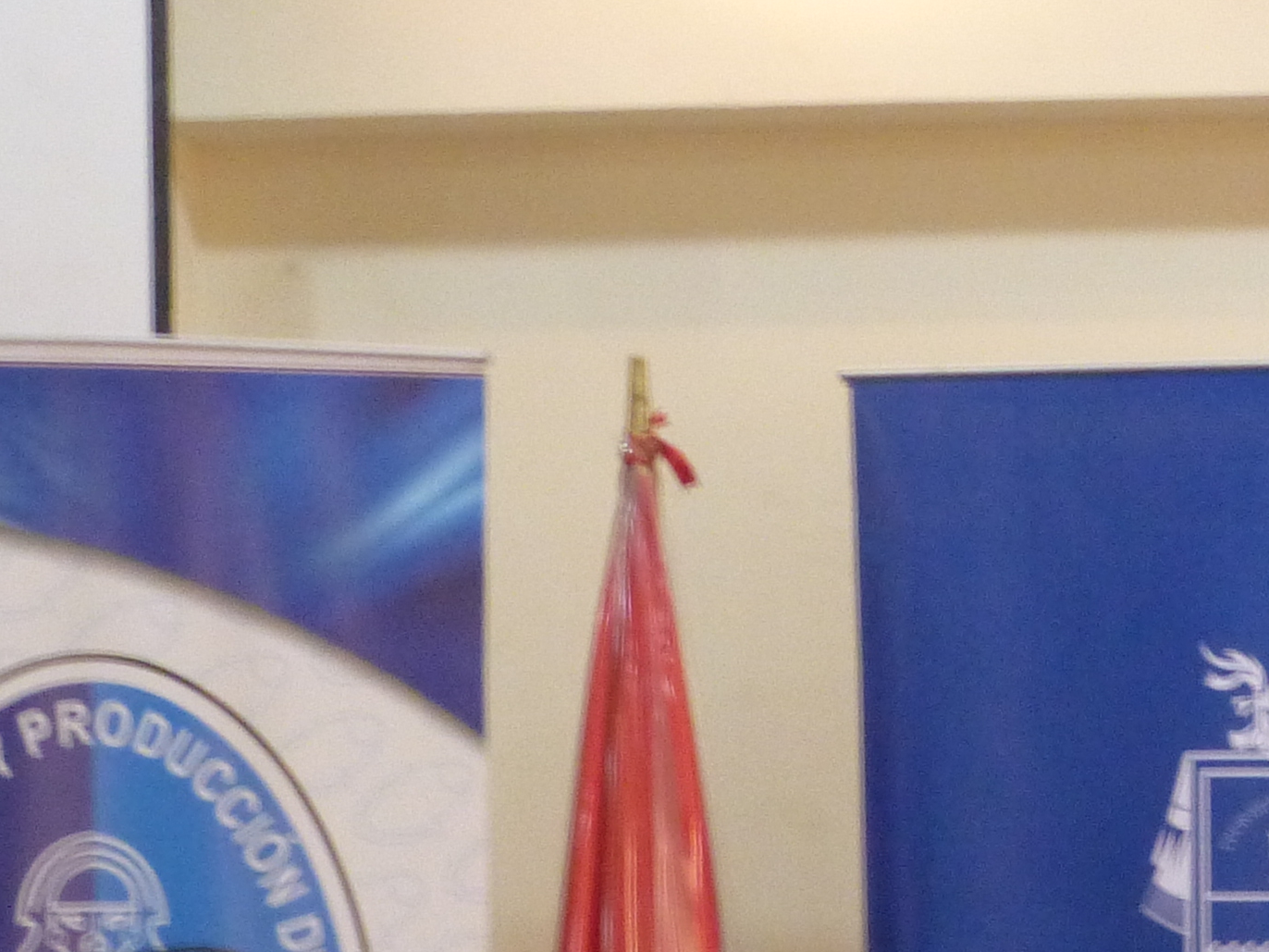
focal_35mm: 170
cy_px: 1302
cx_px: 1367
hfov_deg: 11.5
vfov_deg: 8.6
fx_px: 6232
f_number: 4.6
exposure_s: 1/10
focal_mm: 9.7
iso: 400
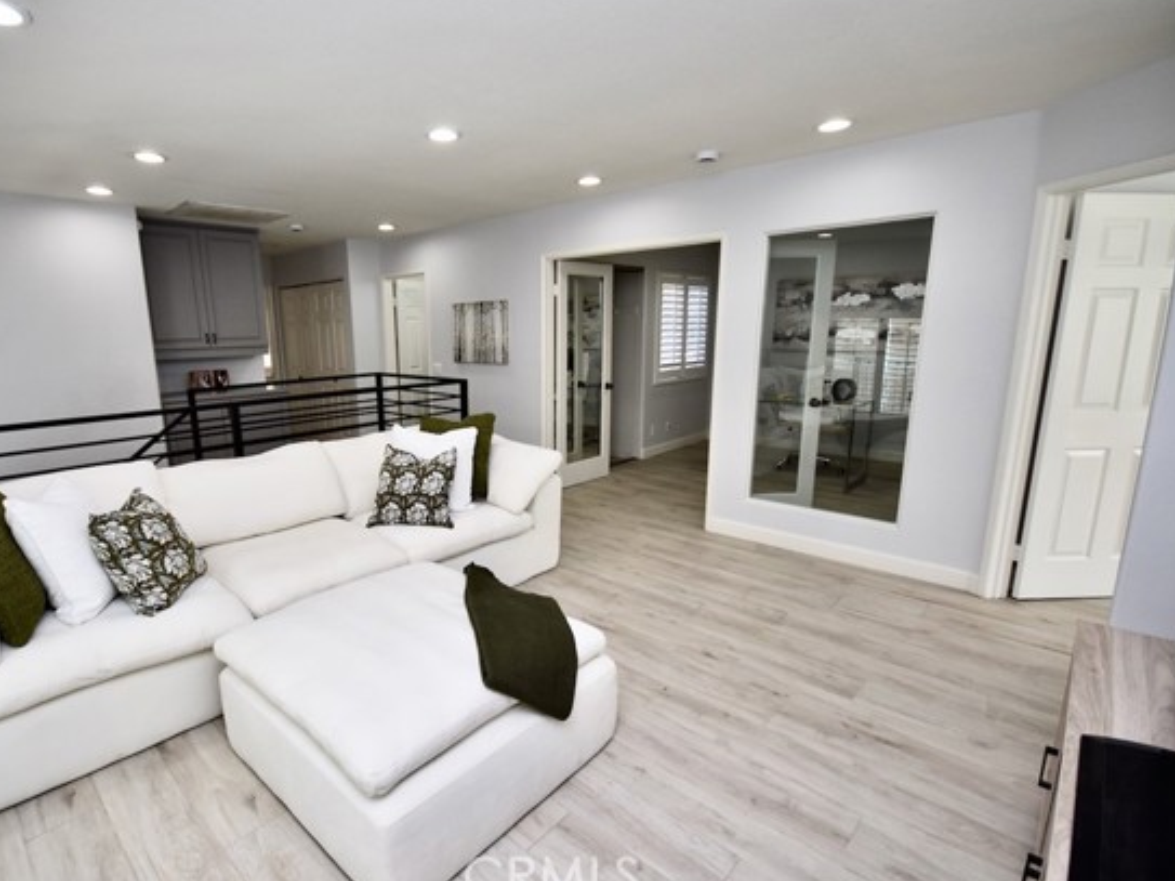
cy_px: 446
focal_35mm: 17
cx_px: 493
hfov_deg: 90.3
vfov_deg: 74.7
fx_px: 577
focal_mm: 10
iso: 720
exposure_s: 1/250
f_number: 4
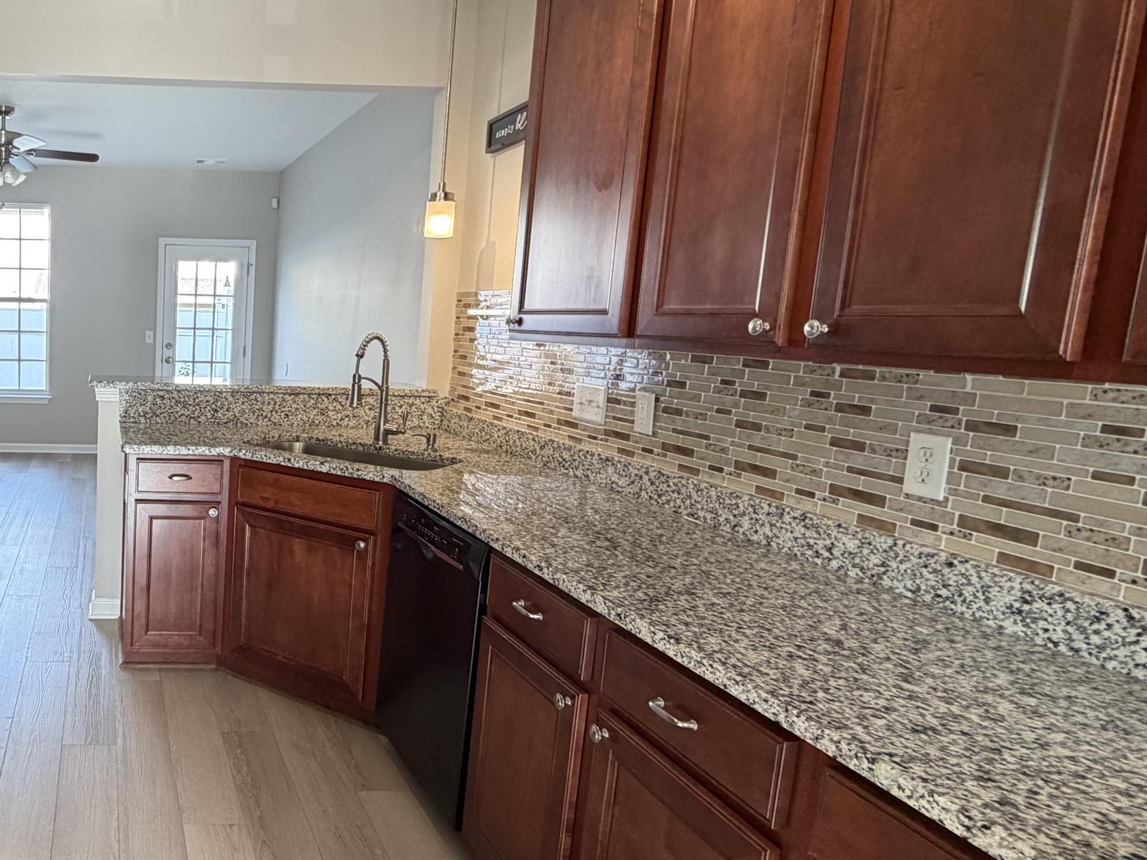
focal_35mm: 25
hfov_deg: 60.3
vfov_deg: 54.9
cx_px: 143
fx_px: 828
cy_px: 429
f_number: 2.2
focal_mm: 2.22
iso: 200
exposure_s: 1/120
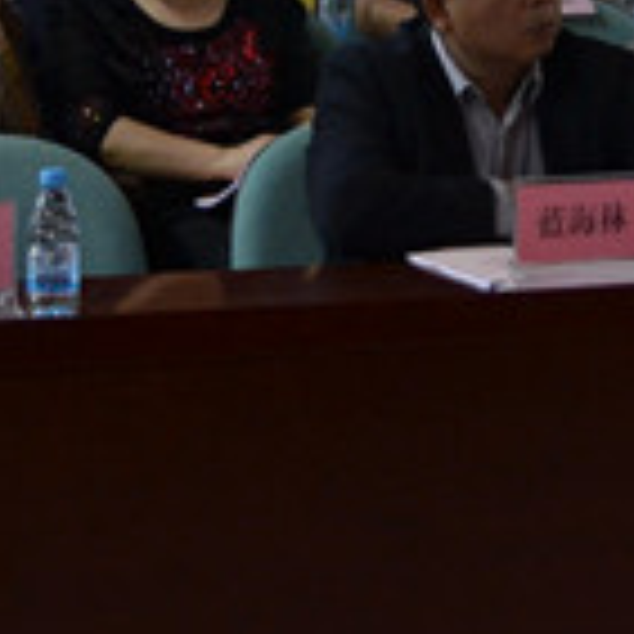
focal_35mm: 159
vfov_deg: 10.5
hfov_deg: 10.6
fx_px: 3295
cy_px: -425
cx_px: 922
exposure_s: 1/20
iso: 400
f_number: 4
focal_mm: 22
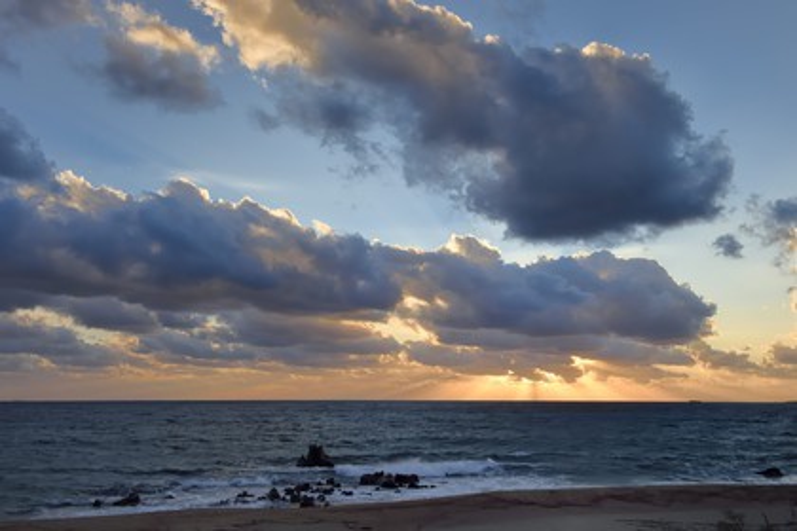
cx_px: 398
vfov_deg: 35.1
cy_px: 266
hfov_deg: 50.7
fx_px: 841
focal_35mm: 38
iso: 200
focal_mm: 38
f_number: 11
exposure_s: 1/200
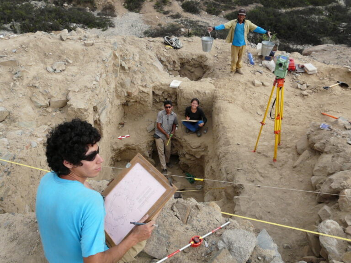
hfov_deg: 63.4
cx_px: 176
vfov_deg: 49.7
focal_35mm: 28
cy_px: 132
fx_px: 284
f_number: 5
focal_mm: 4.6
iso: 100
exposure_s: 1/200
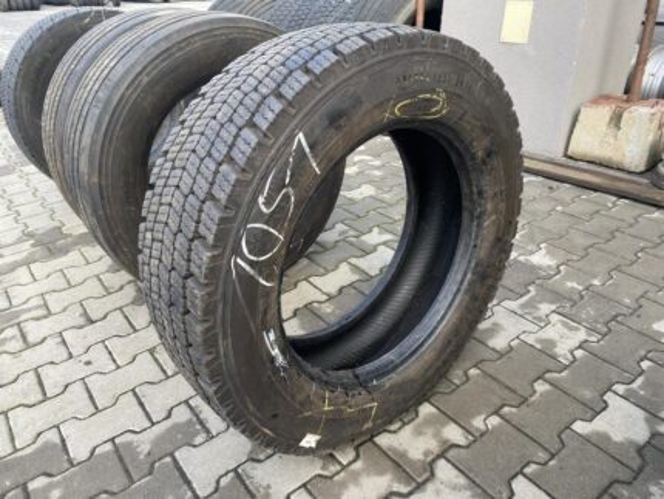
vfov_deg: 53.1
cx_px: 332
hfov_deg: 67.3
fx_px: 499
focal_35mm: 26
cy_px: 250
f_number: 1.8
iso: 32
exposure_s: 1/176
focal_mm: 4.25
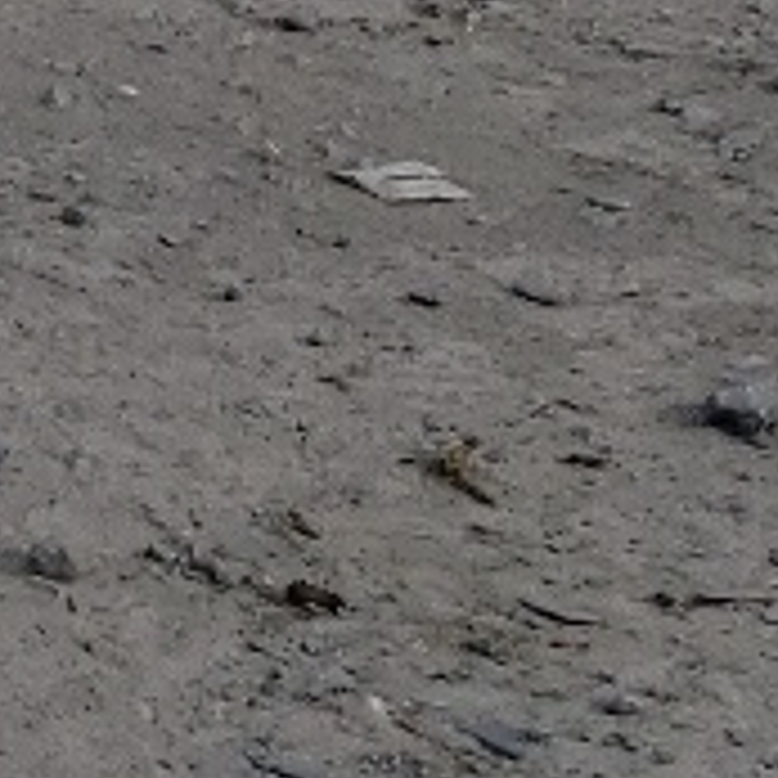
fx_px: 5416
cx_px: -2572
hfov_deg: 6.3
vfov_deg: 8.1
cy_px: -189
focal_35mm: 213
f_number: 1.5
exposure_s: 1/3333
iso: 50
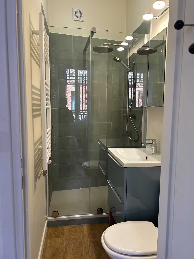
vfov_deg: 67.3
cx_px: 97
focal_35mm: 26
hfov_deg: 53.1
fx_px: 194
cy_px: 130
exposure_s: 1/100
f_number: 1.5
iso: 125
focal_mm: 5.7
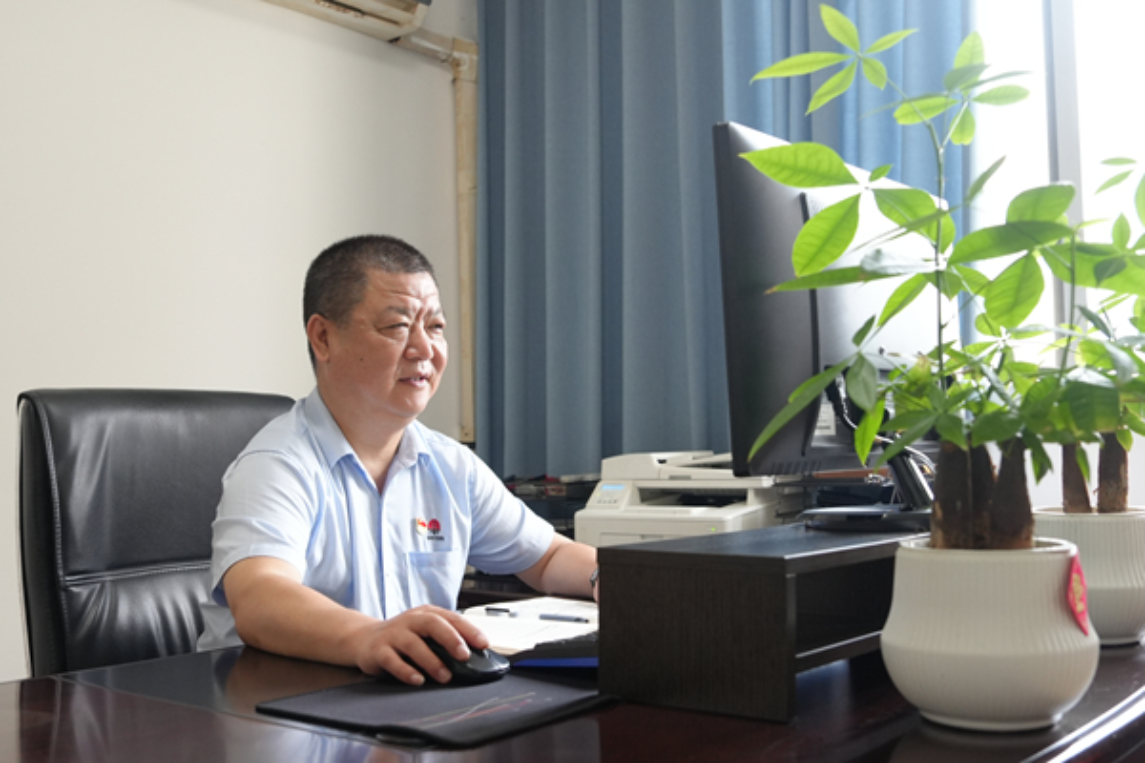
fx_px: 1240
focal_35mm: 39
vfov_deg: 34.2
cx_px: 572
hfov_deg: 49.6
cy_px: 382
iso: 1250
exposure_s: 1/160
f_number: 4
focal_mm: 26
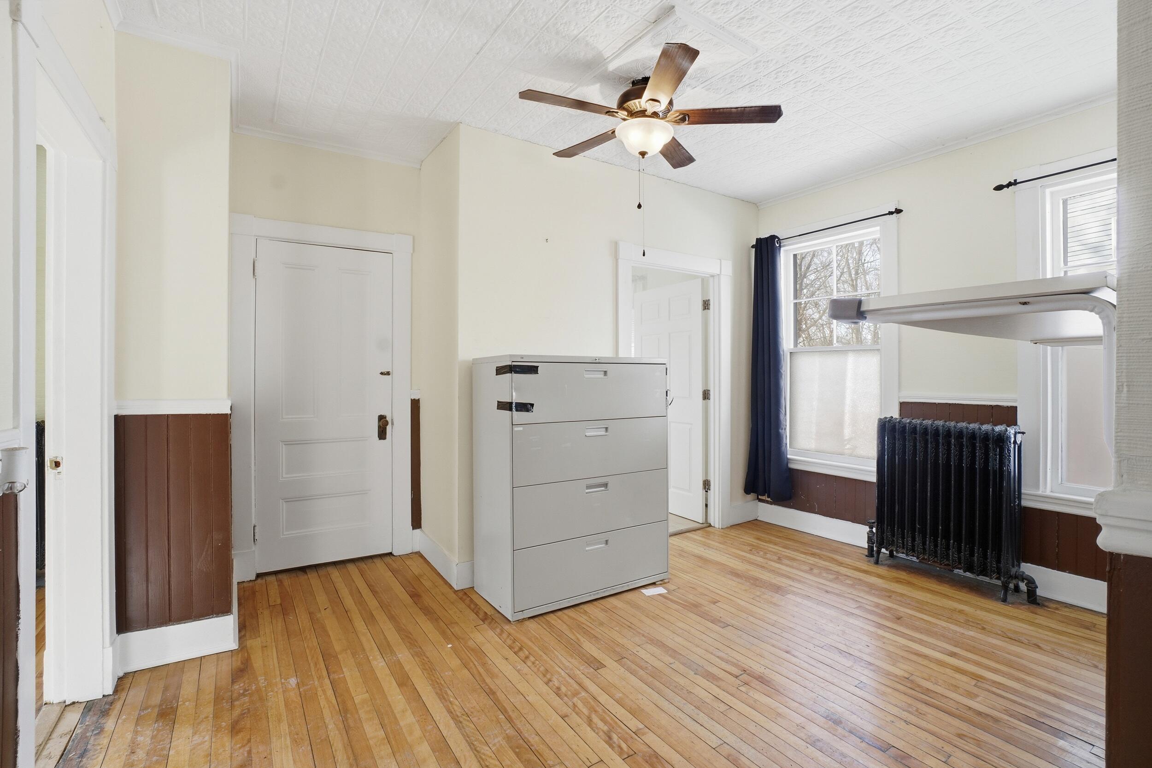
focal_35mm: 15
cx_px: 576
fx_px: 480
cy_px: 384
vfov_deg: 77.3
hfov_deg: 100.4
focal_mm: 10
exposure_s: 1/800
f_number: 11
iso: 200
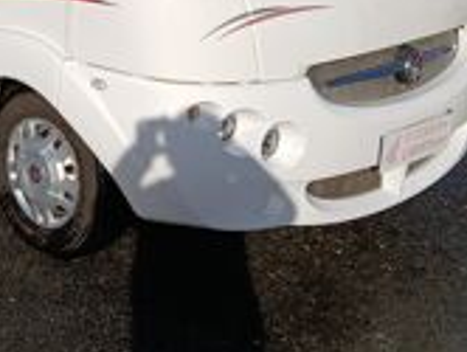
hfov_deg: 24.9
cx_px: 20
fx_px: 1013
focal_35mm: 75
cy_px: -54
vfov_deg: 18.8
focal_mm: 3.98
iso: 20
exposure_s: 1/1203
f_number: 1.8
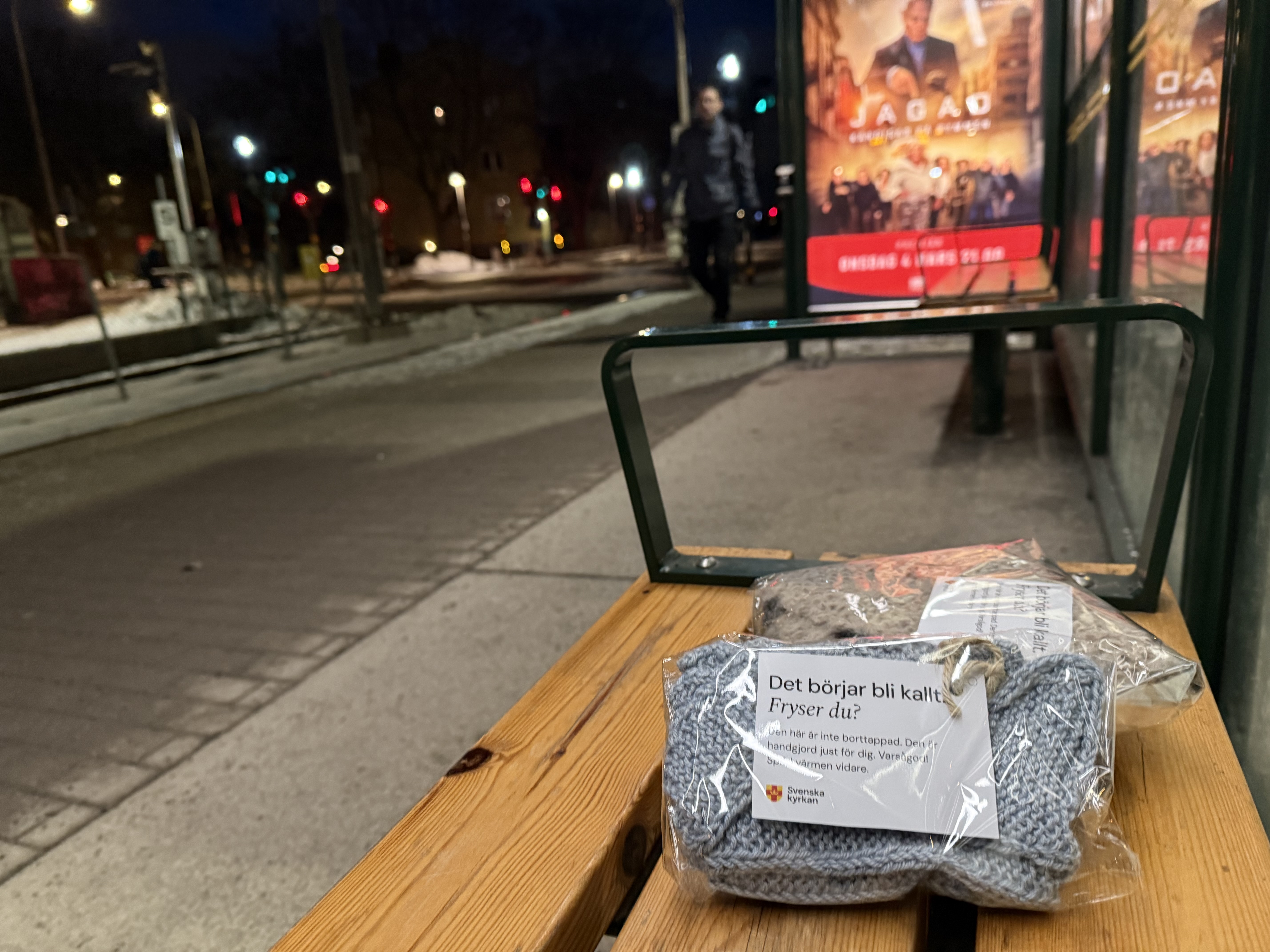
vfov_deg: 56.8
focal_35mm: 24
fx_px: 881
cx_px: 635
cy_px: 476
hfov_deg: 71.6
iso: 400
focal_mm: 6.76
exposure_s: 1/50
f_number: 1.78
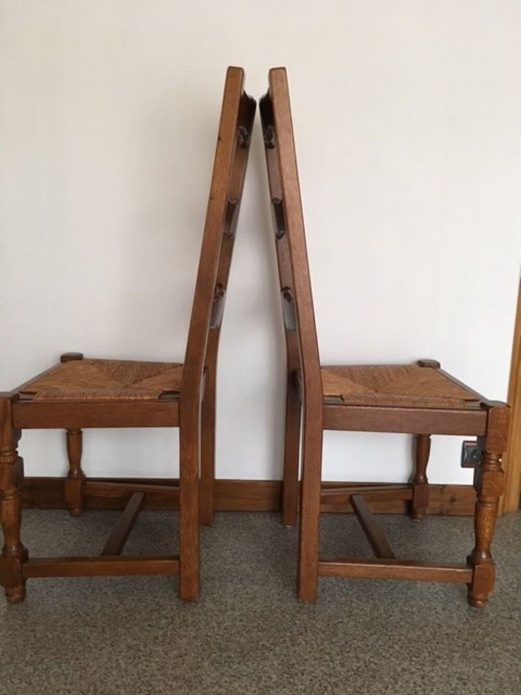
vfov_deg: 61.7
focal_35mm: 29
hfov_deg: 48.2
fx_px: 582
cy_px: 348
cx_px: 260
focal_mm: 4.15
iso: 160
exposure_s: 1/33
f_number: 2.2
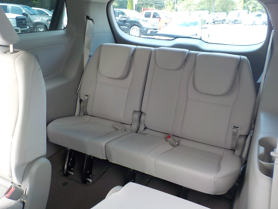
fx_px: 241
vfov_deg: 46.8
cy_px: 104
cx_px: 139
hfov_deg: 60.0
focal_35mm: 30
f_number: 3.3
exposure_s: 1/30
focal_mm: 4.1
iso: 200
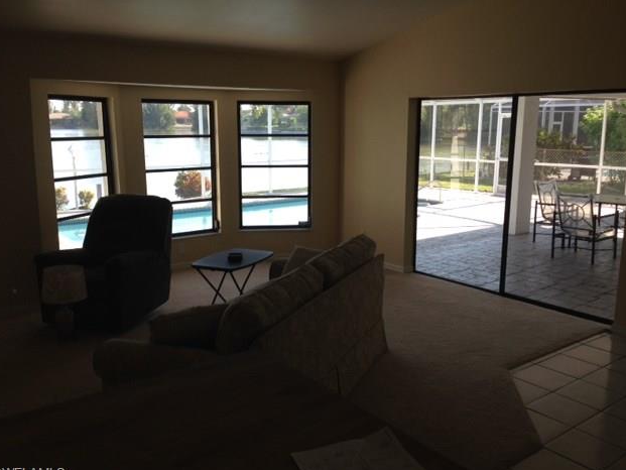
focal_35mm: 34
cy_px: 241
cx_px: 314
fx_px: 615
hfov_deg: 53.9
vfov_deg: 41.8
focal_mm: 4.12
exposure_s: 1/131
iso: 50
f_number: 2.4
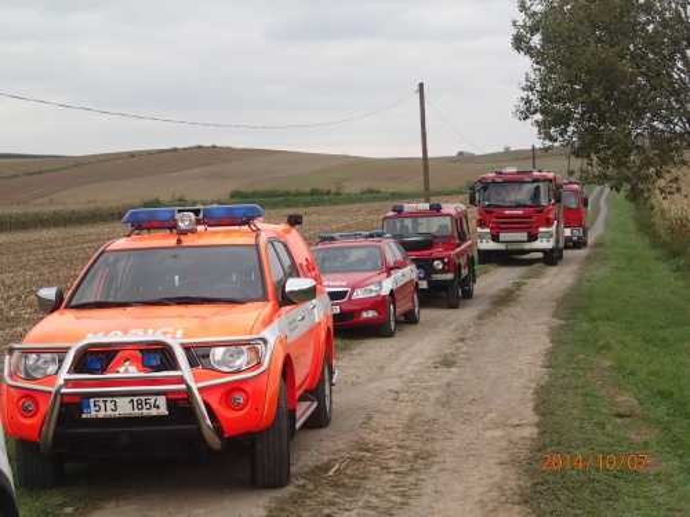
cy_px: 258
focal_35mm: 70
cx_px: 345
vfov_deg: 21.0
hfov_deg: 27.8
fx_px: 1395
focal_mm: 12.6
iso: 100
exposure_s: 1/200
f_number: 5.6
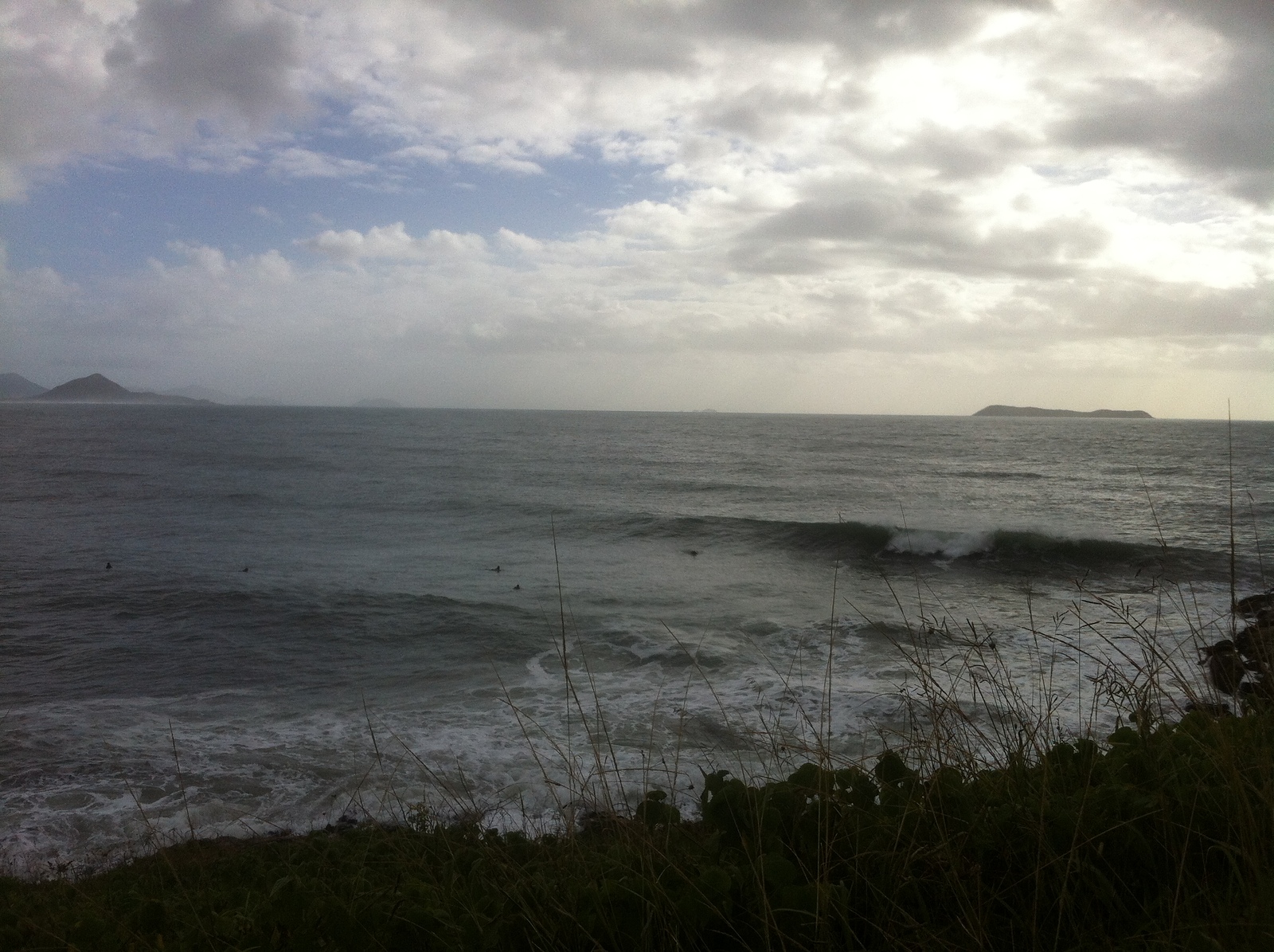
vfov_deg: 40.6
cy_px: 476
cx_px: 637
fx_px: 1286
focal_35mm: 35
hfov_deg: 52.7
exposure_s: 1/2742
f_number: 2.8
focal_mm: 3.85
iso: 80
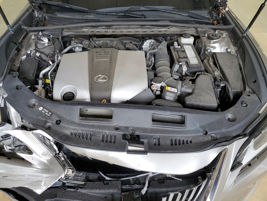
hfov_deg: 67.3
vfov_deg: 53.1
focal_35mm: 26
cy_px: 100
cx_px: 134
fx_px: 201
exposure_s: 1/120
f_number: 1.5
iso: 83
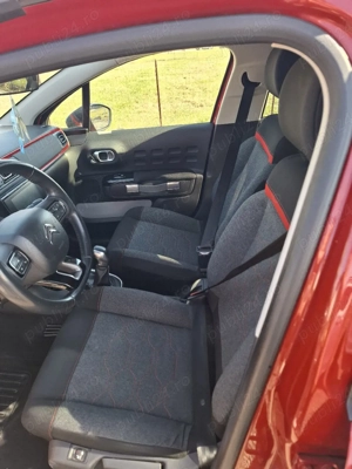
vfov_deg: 73.9
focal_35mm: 23
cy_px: 234
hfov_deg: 58.9
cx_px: 176
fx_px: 312
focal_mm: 5.54
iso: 50
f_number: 1.8
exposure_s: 1/100
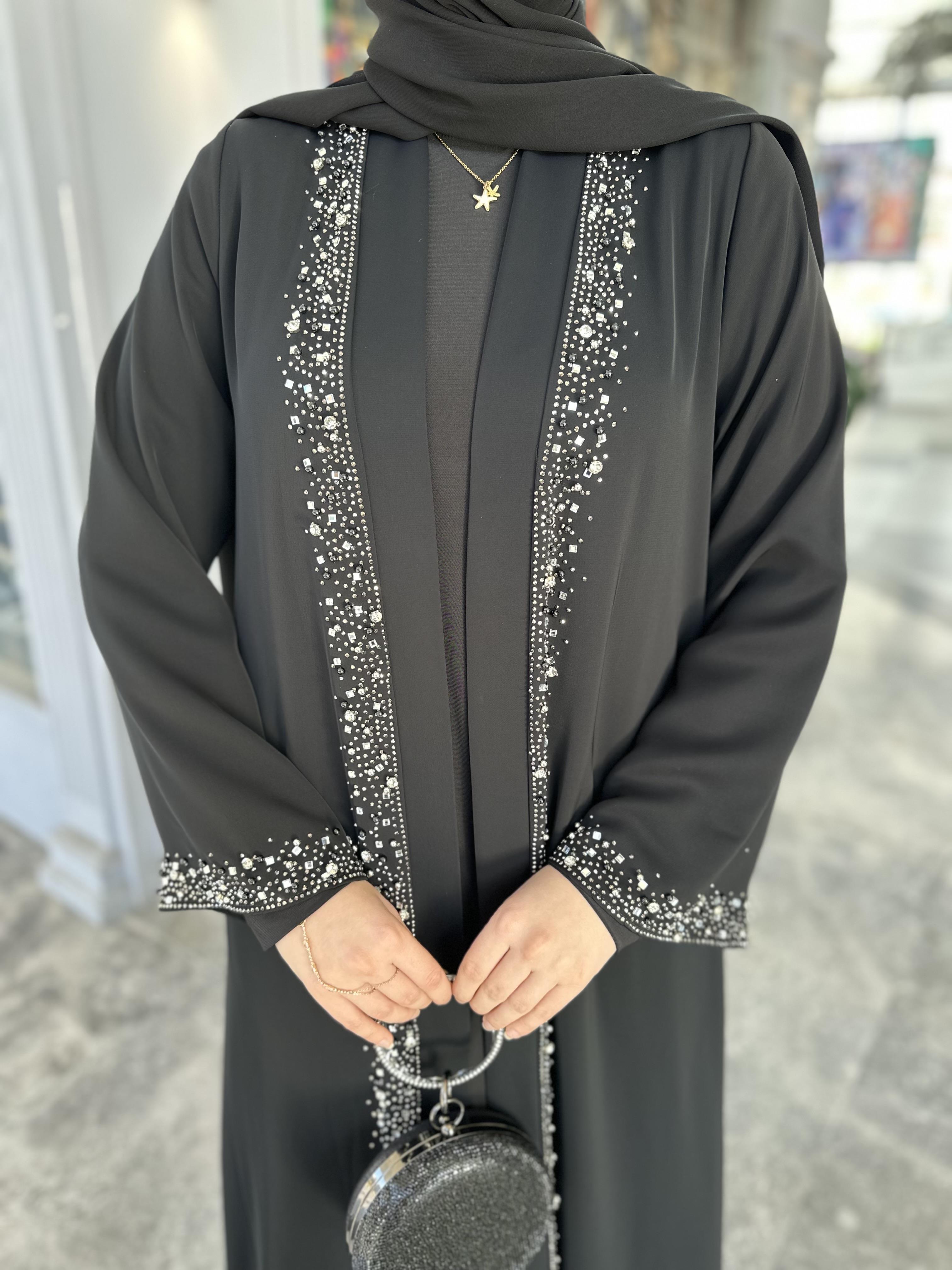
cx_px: 476
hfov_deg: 56.8
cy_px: 635
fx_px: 880
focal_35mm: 24
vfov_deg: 71.6
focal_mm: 6.86
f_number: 1.78
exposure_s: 1/140
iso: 125
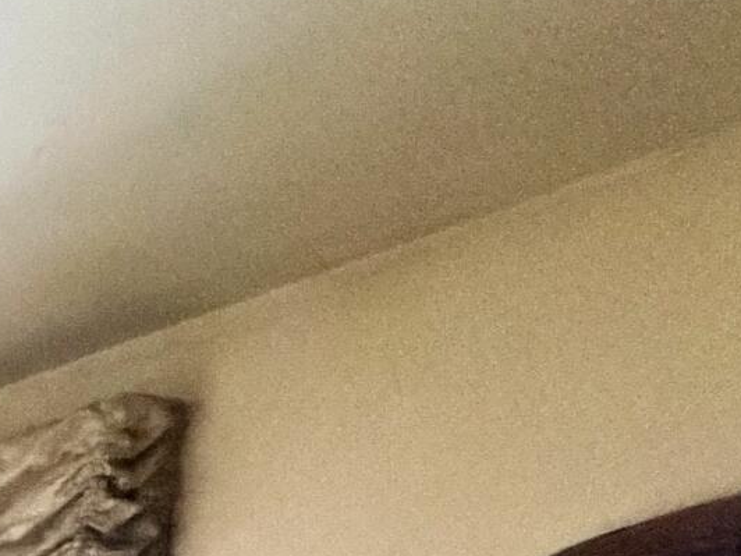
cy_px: 1459
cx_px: -919
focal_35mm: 79
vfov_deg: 12.7
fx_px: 1691
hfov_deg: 15.9
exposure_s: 1/60
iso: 800
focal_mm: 2.22
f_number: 2.2
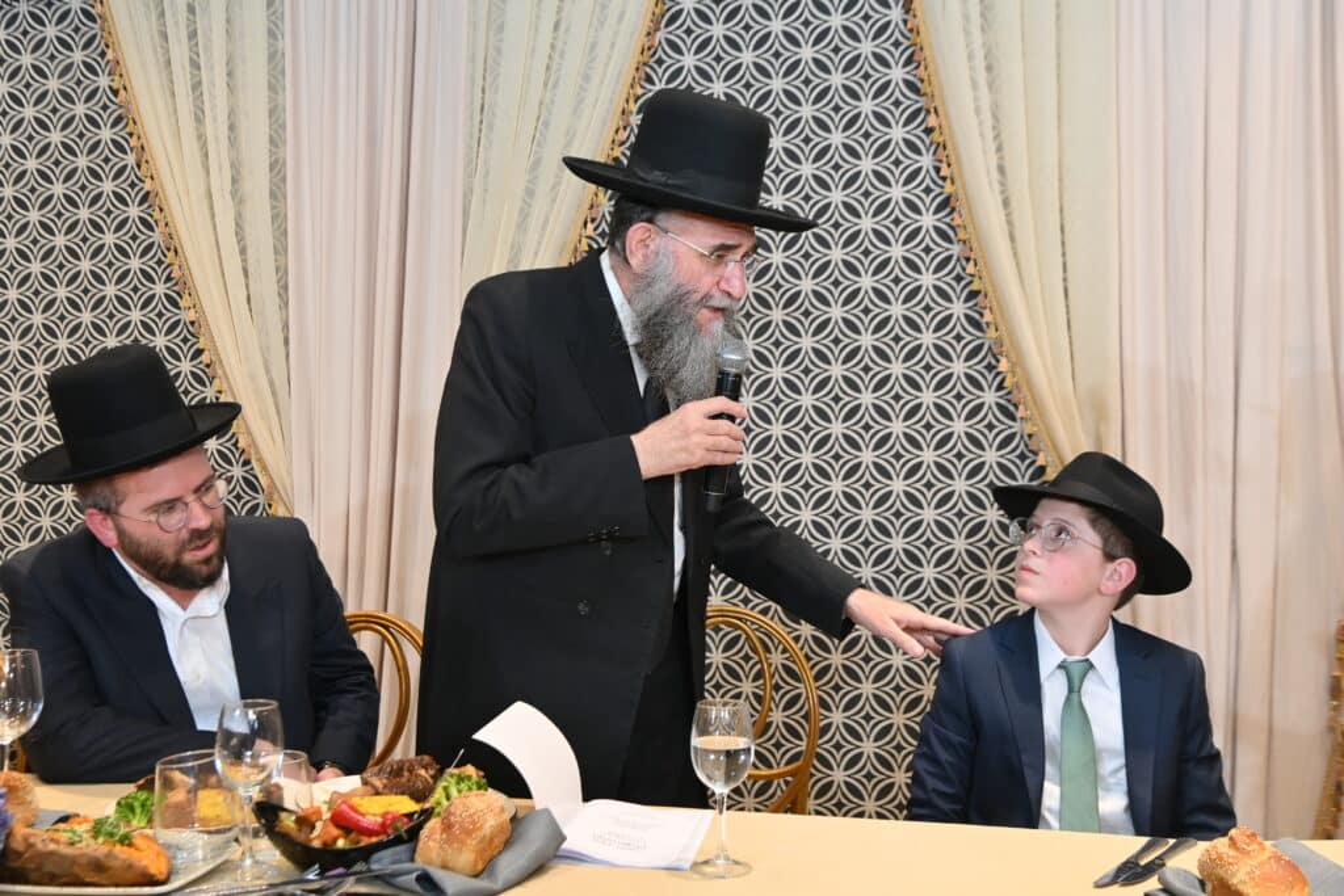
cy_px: 448
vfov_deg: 35.1
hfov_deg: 50.7
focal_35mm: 38
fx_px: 1419
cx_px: 672
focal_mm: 38
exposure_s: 1/125
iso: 1600
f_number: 6.3
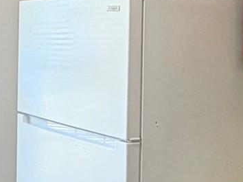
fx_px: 568
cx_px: -102
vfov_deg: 18.0
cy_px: 34
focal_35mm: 81
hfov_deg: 21.1
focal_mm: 2.22
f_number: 2.2
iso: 200
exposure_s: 1/120
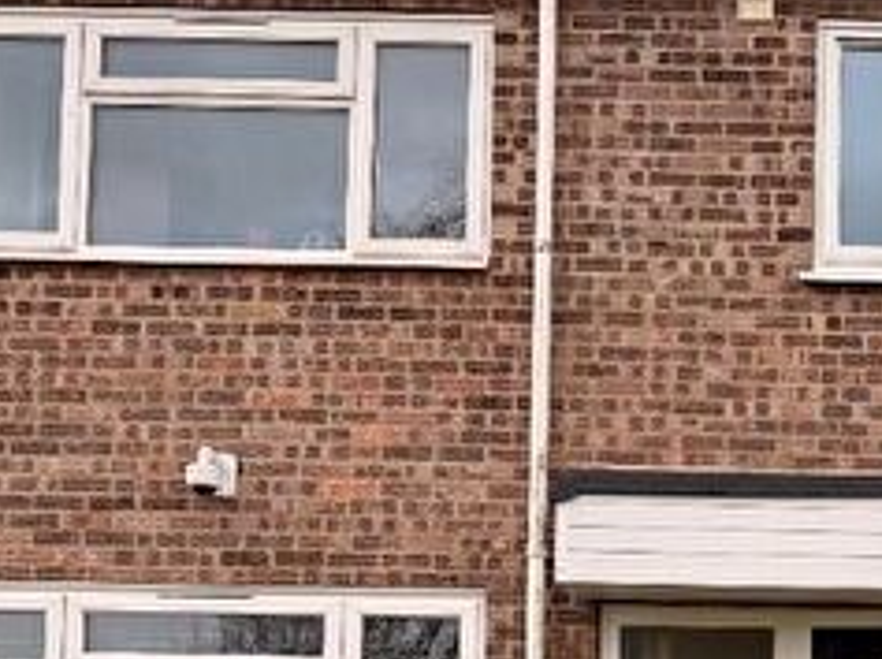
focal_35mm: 71
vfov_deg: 19.5
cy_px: 787
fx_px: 1806
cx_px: 1102
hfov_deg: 24.4
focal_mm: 6.76
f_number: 1.78
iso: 64
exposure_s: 1/121
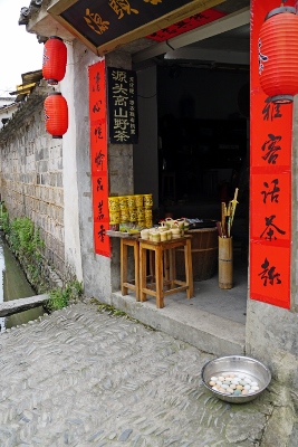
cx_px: 149
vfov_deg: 57.2
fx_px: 409
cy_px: 224
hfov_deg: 40.0
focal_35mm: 33
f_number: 6.3
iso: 100
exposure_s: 1/100
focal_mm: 22
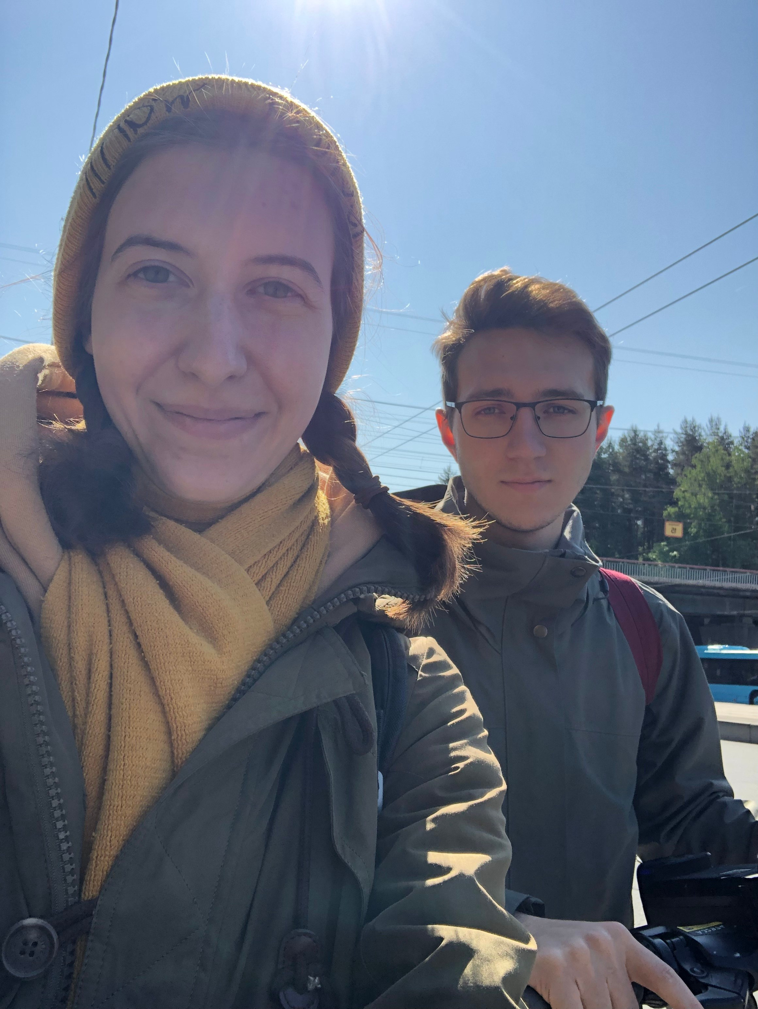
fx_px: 933
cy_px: 504
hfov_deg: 44.2
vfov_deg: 56.8
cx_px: 379
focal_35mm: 32
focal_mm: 2.87
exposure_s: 1/530
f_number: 2.2
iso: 20
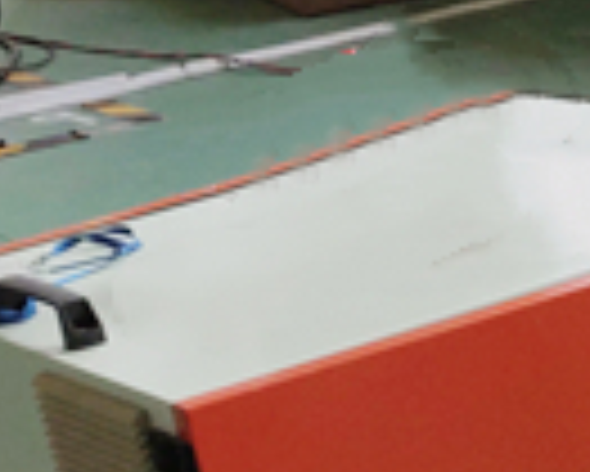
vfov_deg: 11.6
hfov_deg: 12.4
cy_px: -115
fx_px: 2272
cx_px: 1306
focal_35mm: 130
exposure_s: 1/102
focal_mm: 4.74
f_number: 1.79
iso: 112
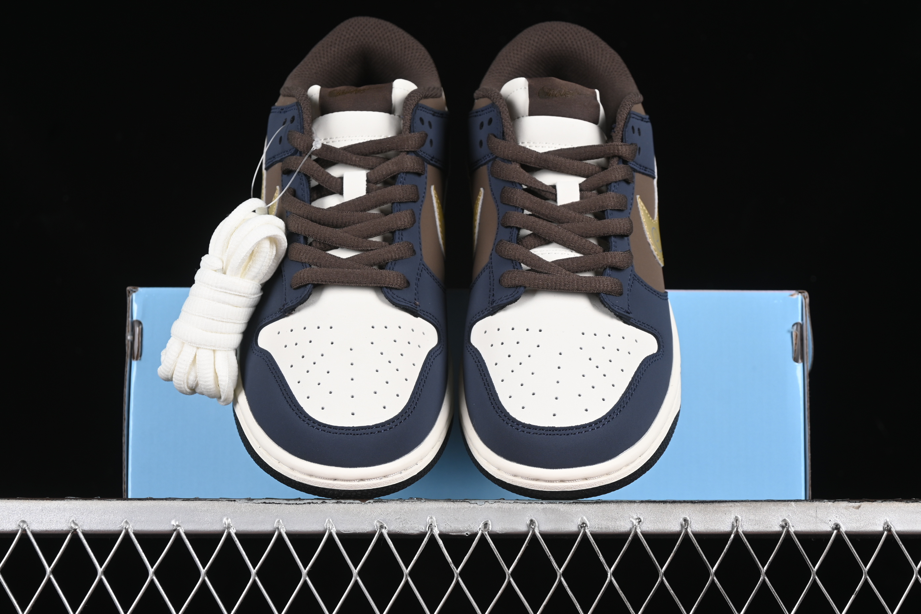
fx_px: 1919
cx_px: 460
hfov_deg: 27.0
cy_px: 307
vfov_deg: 18.2
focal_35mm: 75
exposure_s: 1/60
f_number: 7.1
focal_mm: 50
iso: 160
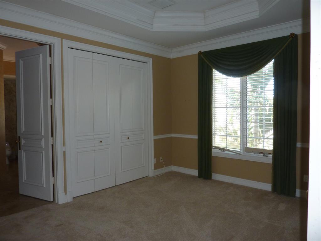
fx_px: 232
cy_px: 120
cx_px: 160
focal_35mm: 25
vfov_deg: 54.9
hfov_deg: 69.4
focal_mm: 4.1
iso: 125
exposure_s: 1/30
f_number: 3.3
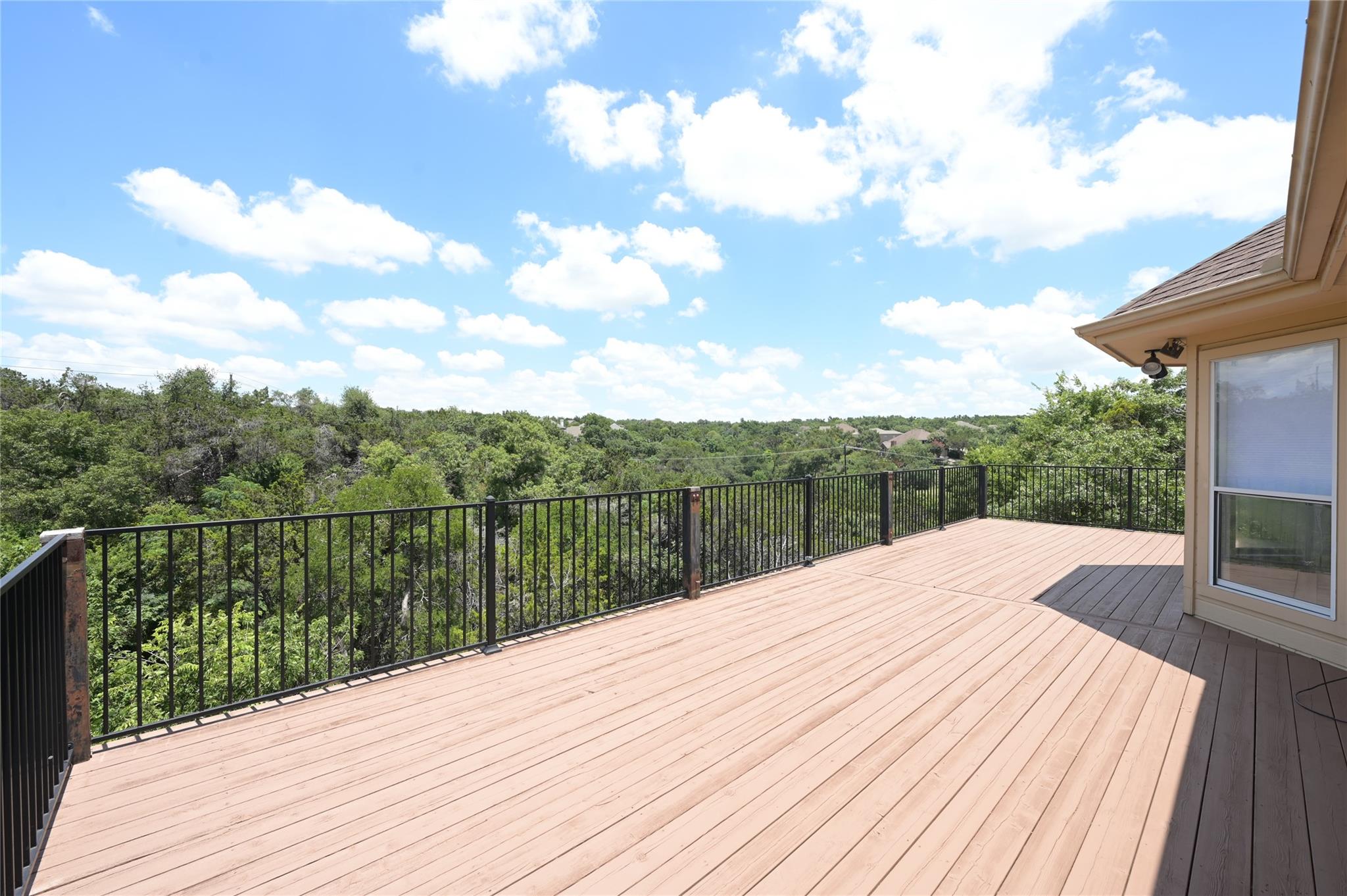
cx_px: 674
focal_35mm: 14
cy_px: 448
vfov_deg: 81.1
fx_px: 523
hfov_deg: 104.3
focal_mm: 14
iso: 125
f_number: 8
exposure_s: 1/160
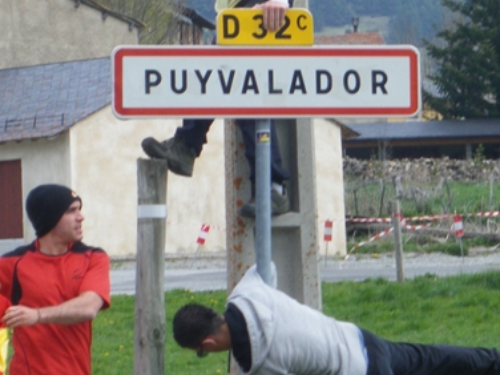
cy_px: 76
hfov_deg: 11.8
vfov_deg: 8.9
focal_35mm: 167
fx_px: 2412
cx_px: 265
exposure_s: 1/160
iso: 64
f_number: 5
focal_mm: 17.4
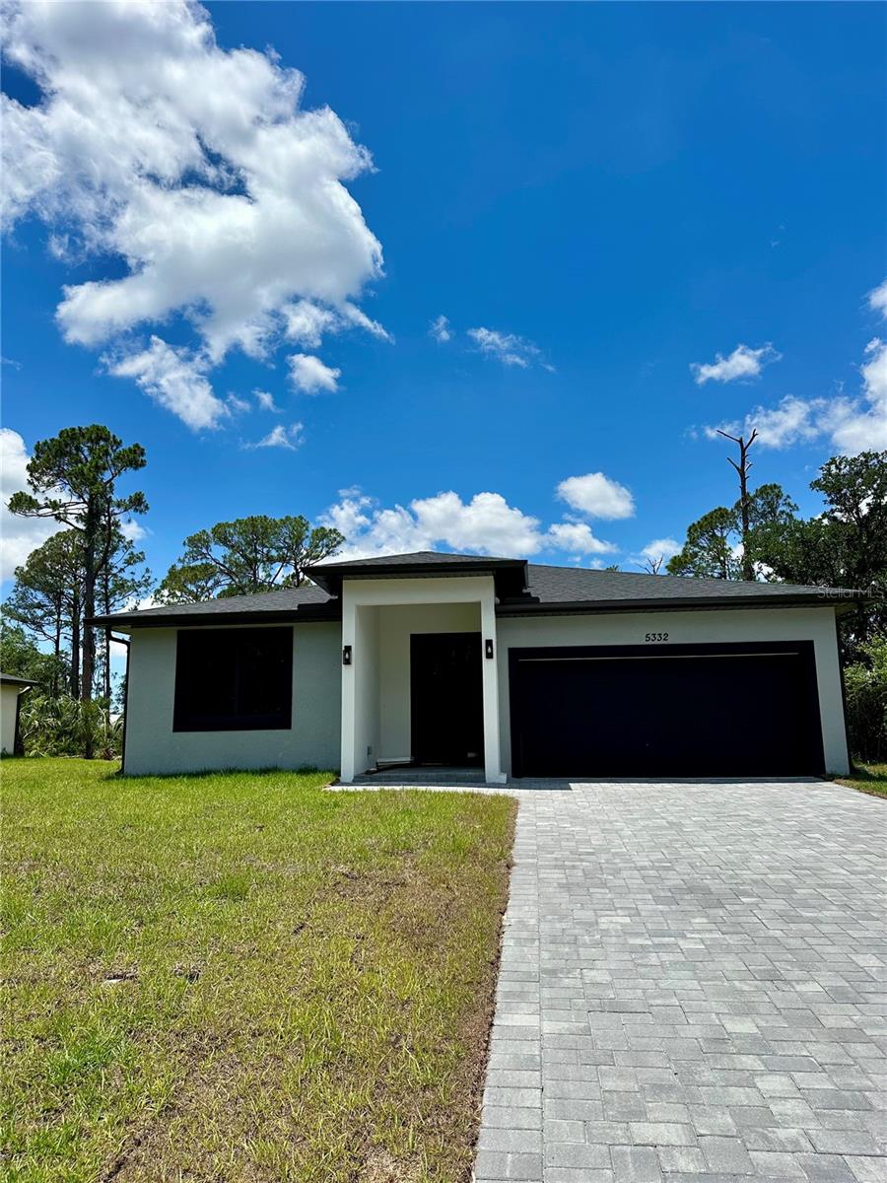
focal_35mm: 24
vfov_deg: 71.6
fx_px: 820
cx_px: 444
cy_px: 592
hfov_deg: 56.8
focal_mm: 6.86
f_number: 1.78
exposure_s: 1/7042
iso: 80
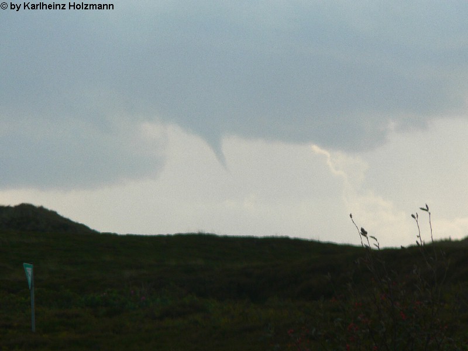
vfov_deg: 3.4
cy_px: 176
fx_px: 5841
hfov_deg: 4.6
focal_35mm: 432
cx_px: 234
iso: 80
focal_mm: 72
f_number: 5.6
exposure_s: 1/400
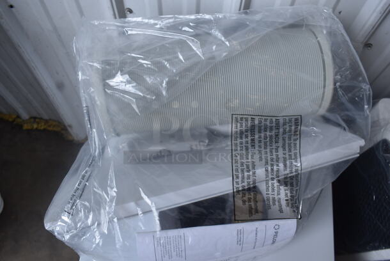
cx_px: 195
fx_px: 325
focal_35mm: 30
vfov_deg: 43.7
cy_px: 130
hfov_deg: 61.9
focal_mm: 20
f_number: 5.6
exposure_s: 1/125
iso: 200
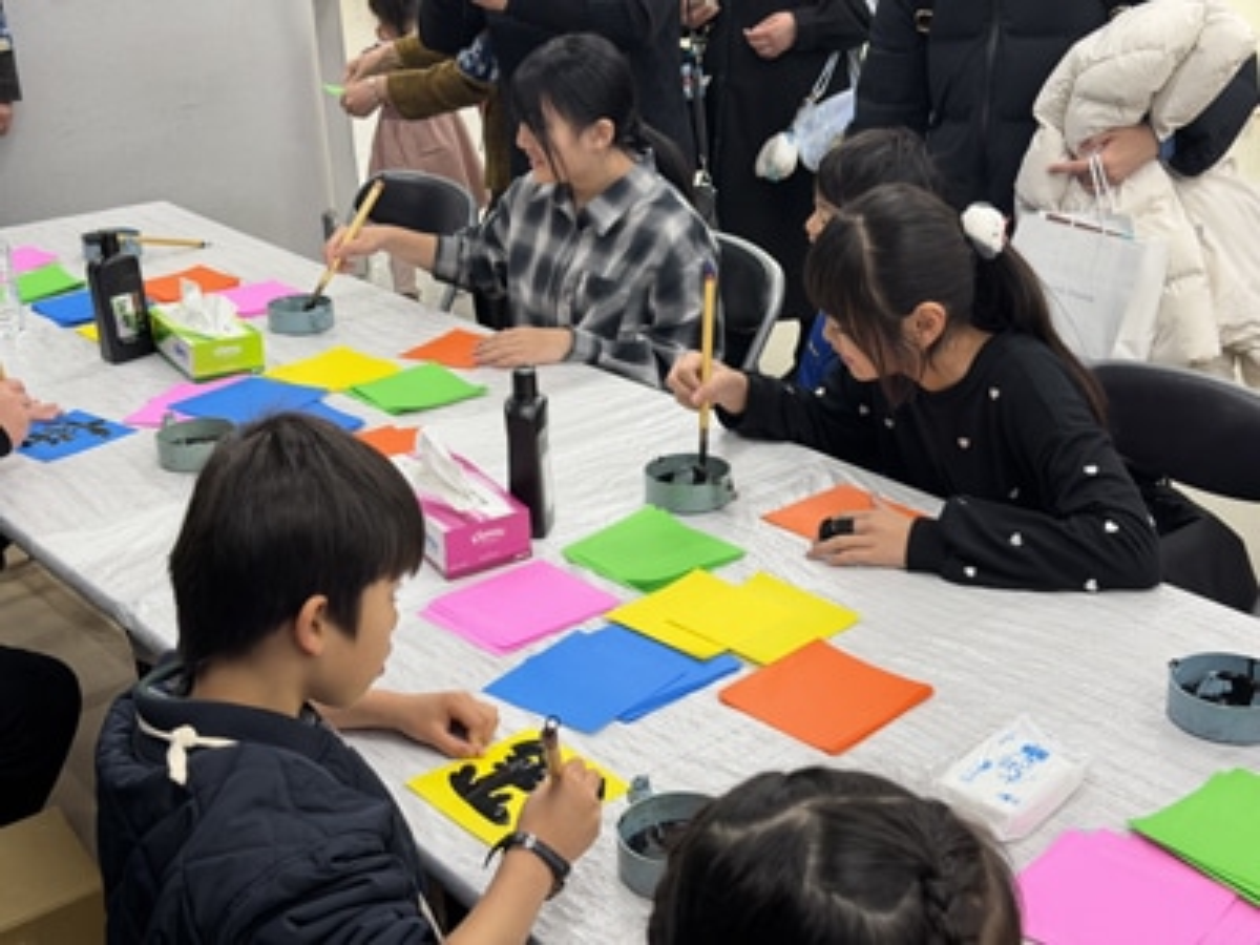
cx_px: 630
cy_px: 472
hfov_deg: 39.7
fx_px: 1747
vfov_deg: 30.3
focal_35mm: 48
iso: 80
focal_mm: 6.76
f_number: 1.78
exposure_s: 1/100
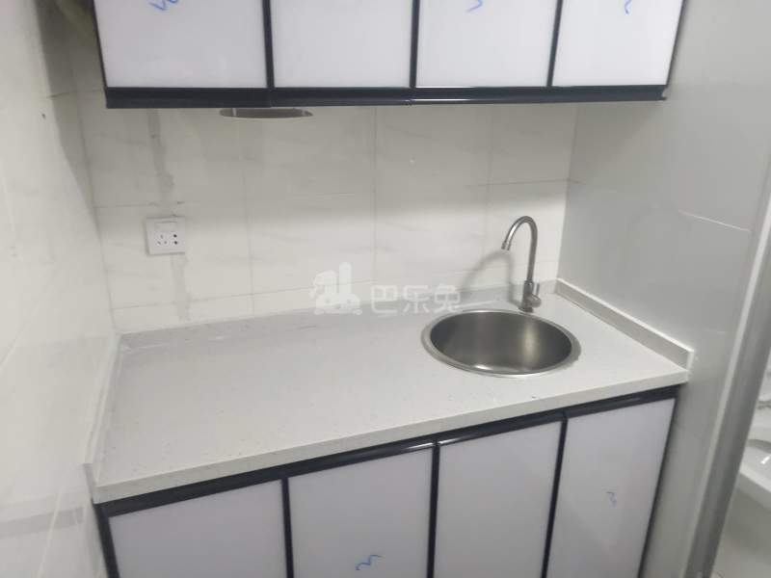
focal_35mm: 26
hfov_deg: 67.3
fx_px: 579
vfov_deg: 53.1
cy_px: 289
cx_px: 386
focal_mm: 4.27
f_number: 1.79
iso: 498
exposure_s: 1/50
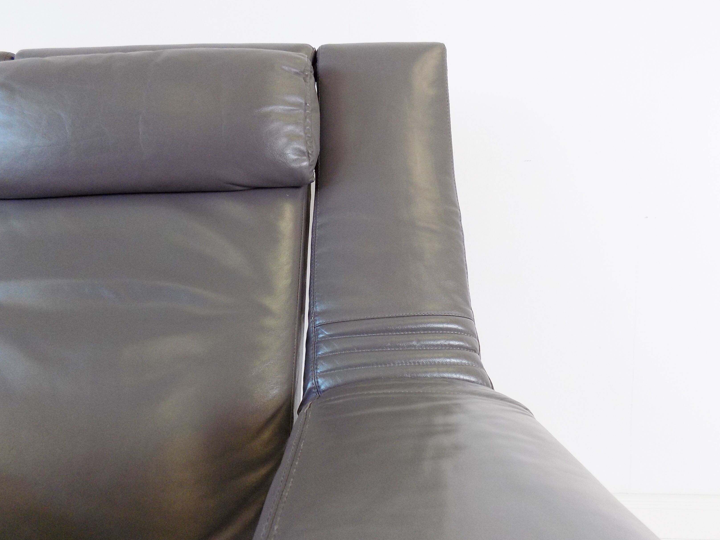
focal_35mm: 26
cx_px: 339
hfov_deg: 67.2
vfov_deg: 53.0
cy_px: 279
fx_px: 541
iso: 140
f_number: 3.1
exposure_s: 1/30
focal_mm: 4
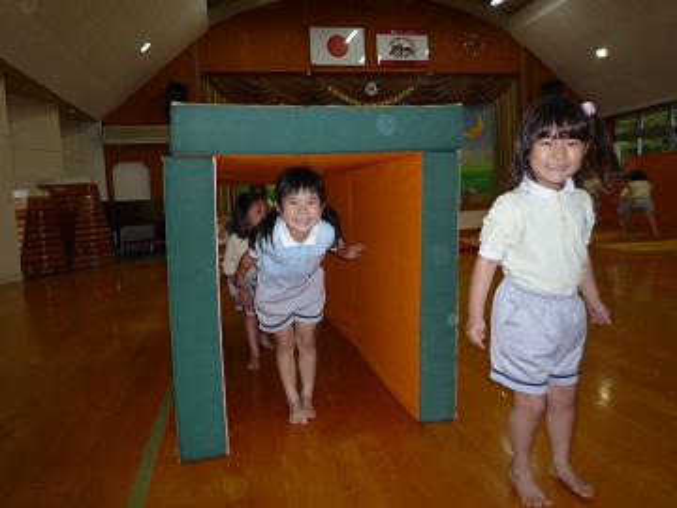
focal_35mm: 25
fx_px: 489
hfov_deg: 69.4
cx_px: 338
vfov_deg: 54.9
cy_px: 254
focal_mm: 4.4
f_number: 2.8
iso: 100
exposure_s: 1/30
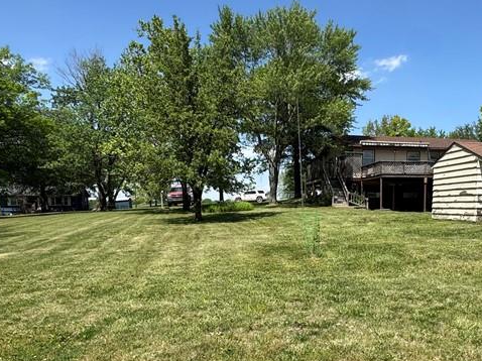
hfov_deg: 59.3
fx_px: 418
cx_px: 298
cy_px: 242
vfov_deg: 46.0
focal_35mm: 30
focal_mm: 2.22
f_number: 2.2
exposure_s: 1/1567
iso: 50
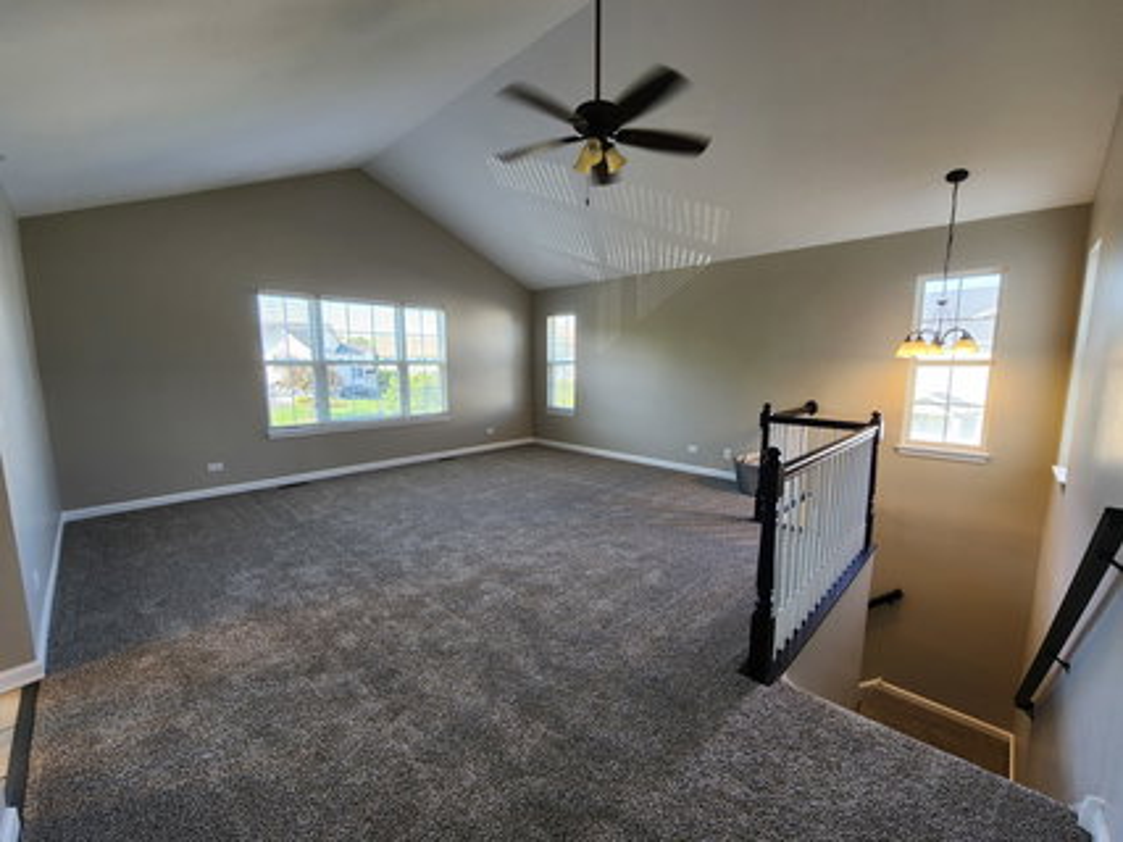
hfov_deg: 106.2
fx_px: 422
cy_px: 421
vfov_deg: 89.9
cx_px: 562
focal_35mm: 13
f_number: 2.2
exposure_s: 1/60
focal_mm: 2.2
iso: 64
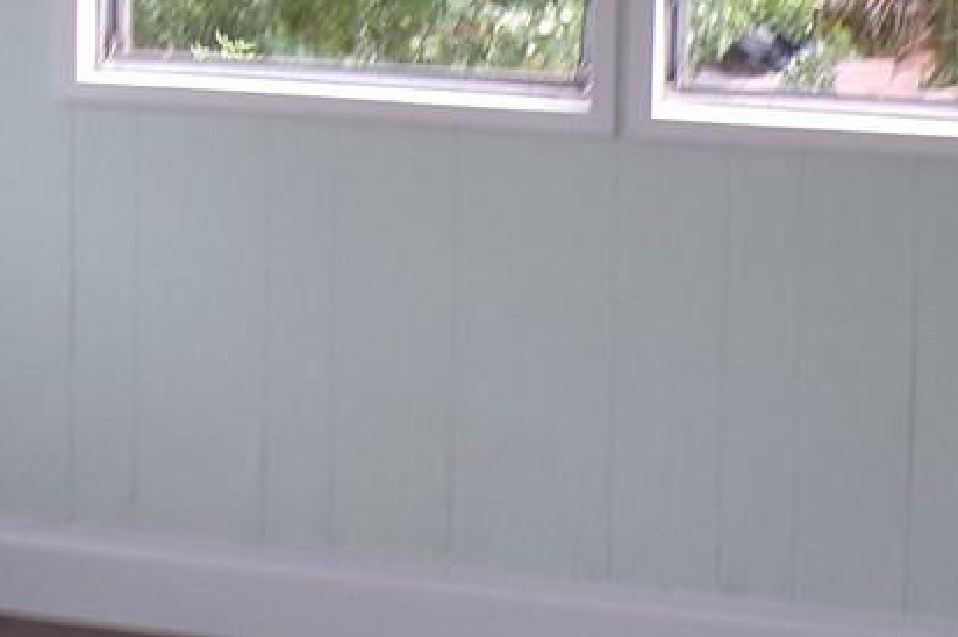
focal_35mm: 97
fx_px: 2579
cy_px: -179
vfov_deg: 13.6
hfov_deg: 20.8
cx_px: 191
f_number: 4.3
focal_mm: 4.3
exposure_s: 1/85
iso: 80
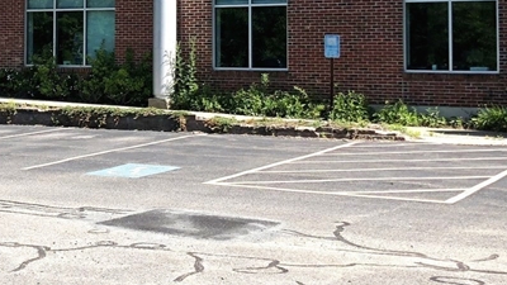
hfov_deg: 26.3
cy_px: 13
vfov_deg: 15.3
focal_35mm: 78
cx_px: 52
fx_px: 1049
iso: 20
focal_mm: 3.99
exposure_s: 1/1473
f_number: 1.8
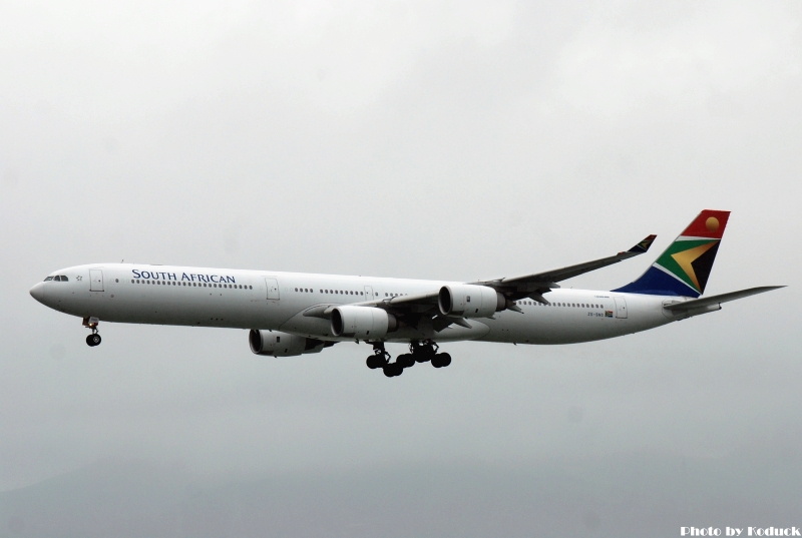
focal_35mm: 285
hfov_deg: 7.2
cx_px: 401
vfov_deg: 4.8
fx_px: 6362
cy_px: 269
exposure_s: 1/800
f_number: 6.3
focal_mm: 190
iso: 200
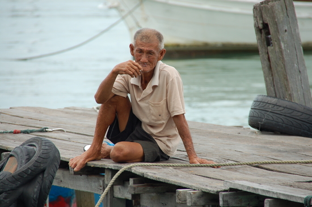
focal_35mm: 375
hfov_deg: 5.5
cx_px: 156
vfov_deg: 3.7
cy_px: 104
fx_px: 3248
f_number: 6.3
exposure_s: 1/250
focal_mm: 250
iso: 200
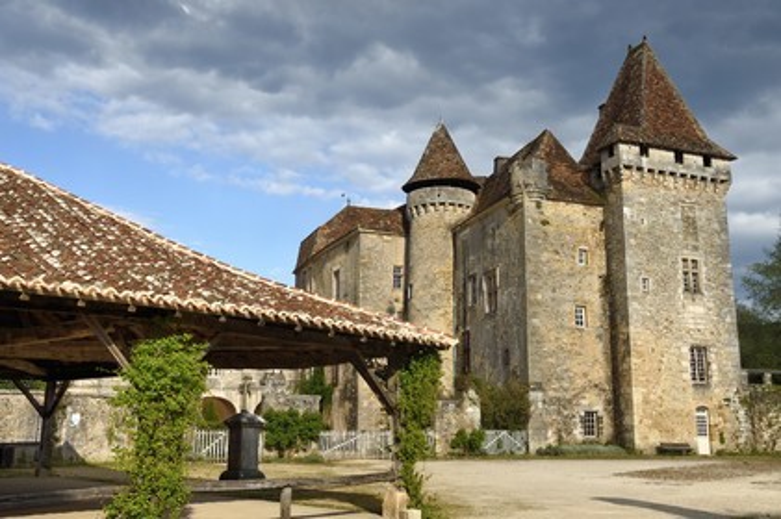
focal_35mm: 40
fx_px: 867
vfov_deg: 33.3
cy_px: 260
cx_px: 390
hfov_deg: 48.5
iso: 200
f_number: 13
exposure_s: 1/250
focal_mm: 40
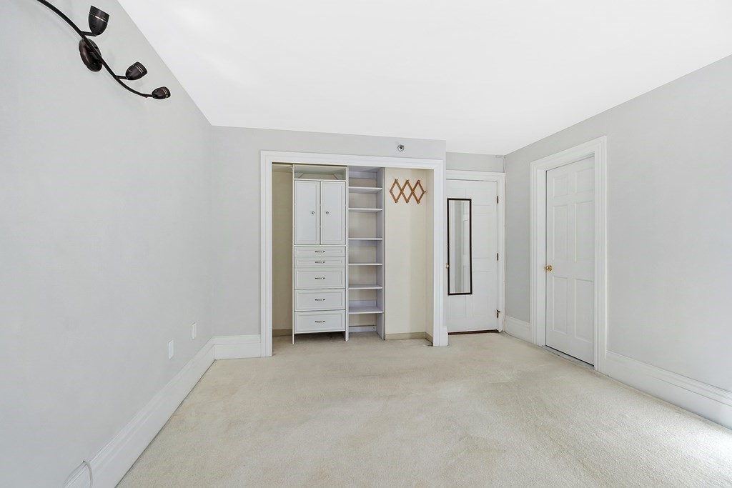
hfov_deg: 100.4
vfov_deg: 77.3
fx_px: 305
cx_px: 366
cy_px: 244
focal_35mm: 15
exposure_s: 1/160
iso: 200
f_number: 6.3
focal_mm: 10
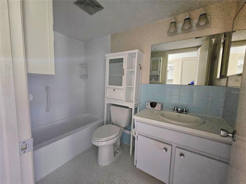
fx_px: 92
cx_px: 123
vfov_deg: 89.9
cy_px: 92
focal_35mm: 13
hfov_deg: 106.2
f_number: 2.2
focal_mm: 2.2
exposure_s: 1/24
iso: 1600
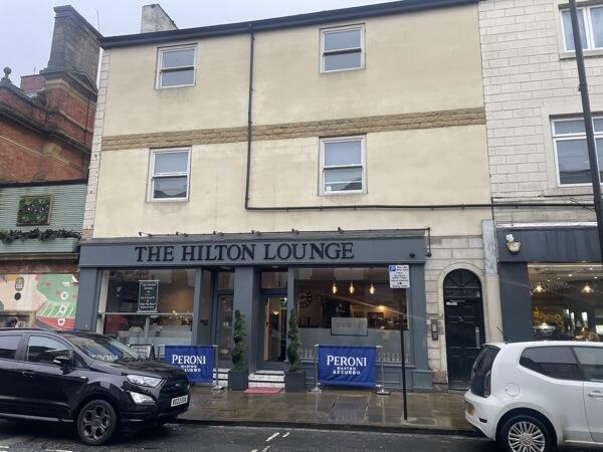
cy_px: 226
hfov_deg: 67.3
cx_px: 302
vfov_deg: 53.1
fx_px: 453
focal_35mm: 26
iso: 80
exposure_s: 1/121
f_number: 1.6
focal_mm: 4.2
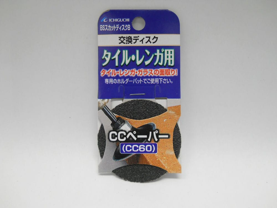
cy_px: 104
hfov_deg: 45.8
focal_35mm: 41
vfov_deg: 35.1
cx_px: 138
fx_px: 328
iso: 200
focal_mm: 6.72
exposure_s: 1/30
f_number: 3.1
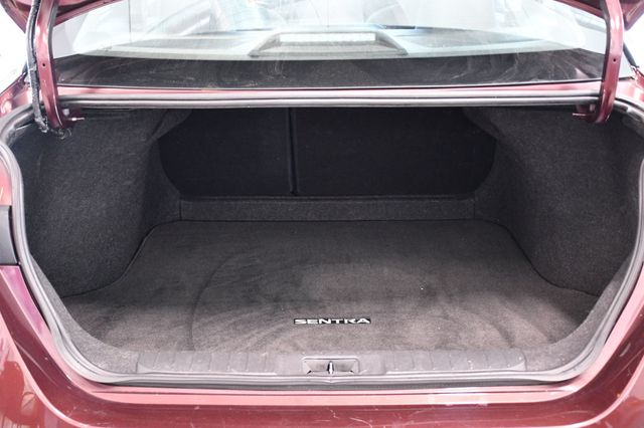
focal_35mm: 51
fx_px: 912
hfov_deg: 38.9
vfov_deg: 26.5
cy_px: 214
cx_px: 322
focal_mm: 34
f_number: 4.2
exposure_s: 1/50
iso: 2500
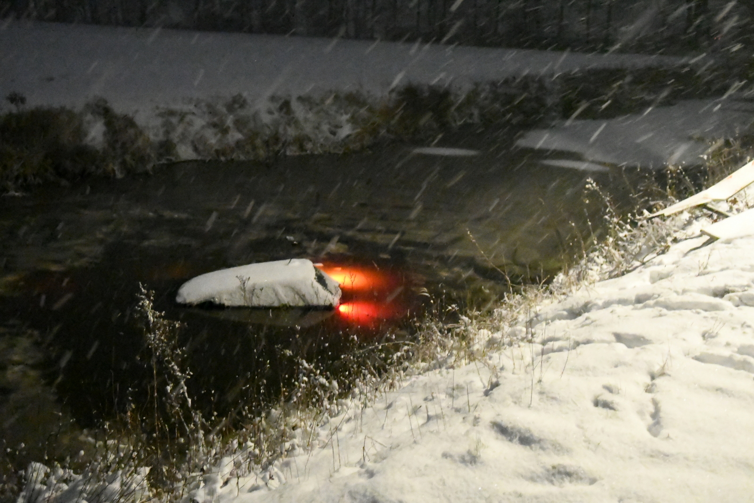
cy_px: 252
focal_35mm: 39
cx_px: 377
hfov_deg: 49.5
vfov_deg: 34.2
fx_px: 817
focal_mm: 26
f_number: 2.8
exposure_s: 1/30
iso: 51200
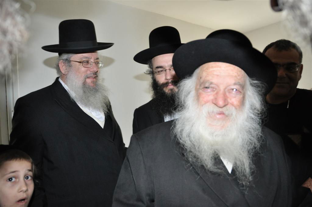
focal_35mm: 27
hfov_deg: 67.4
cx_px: 156
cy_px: 104
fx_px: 234
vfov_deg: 47.8
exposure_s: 1/60
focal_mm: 18
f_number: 4
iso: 800
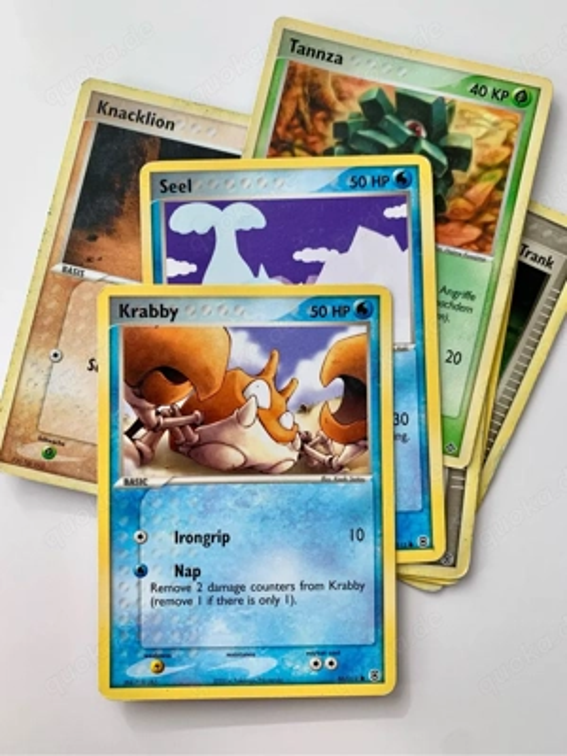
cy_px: 378
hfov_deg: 53.1
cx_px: 284
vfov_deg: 67.3
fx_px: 568
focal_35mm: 26
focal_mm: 4.25
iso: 100
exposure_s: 1/121
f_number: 1.8
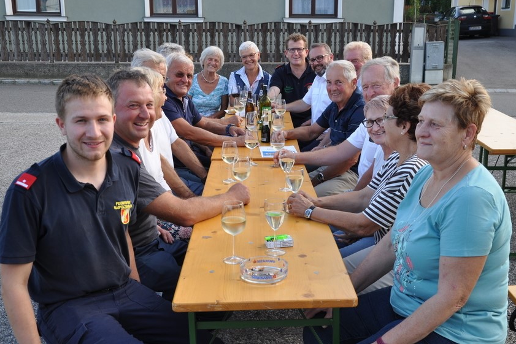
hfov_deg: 43.0
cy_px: 180
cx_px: 284
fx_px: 654
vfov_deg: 29.5
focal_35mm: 46
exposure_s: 1/125
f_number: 5.6
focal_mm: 25
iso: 200
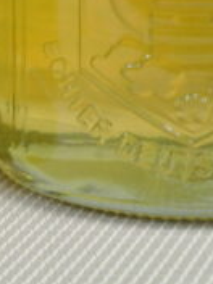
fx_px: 1748
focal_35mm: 213
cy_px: -21
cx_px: -39
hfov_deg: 6.9
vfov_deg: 9.2
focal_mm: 24.4
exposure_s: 1/13
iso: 800
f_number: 5.3
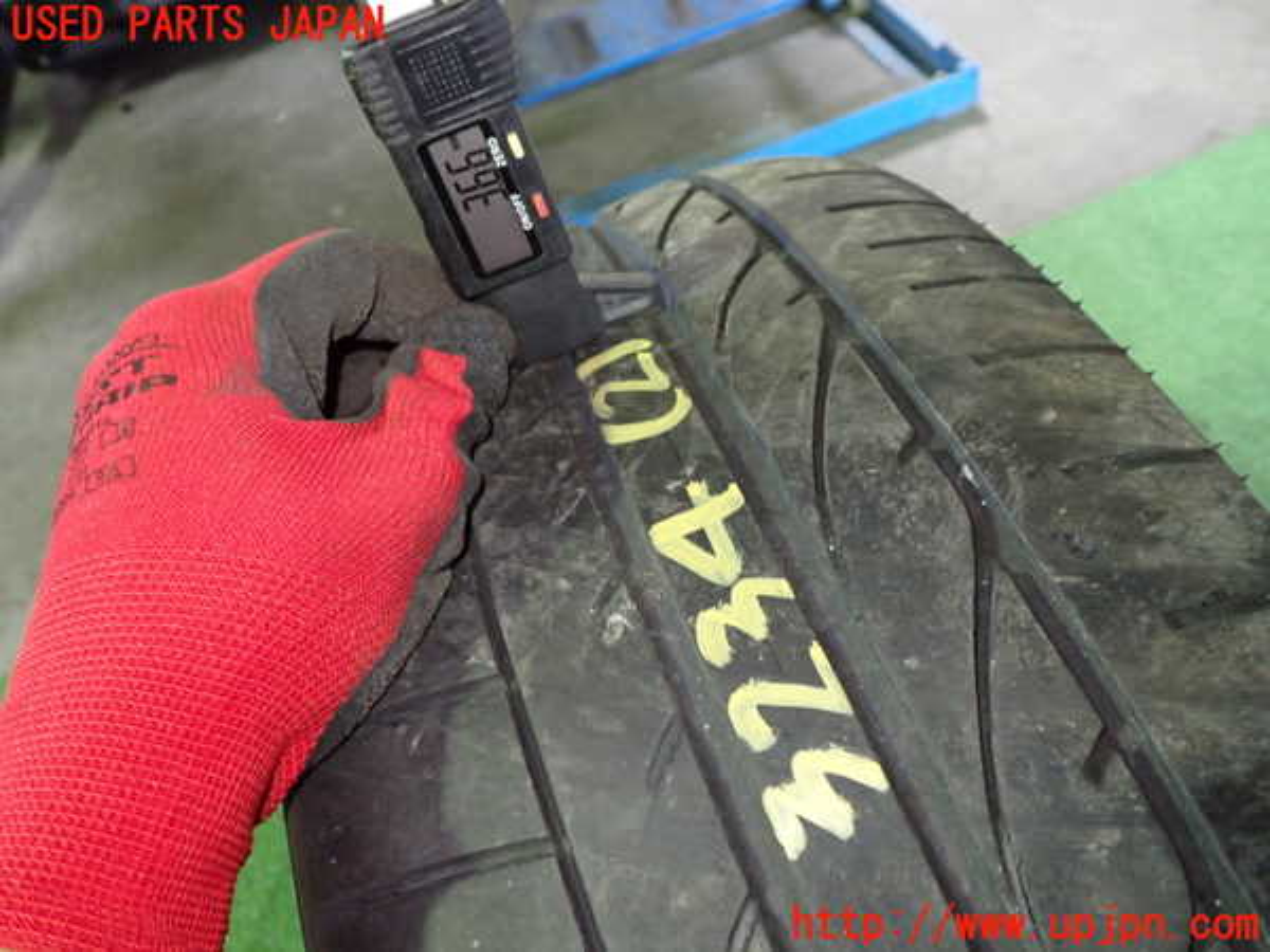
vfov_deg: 46.8
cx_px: 635
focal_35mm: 30
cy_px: 476
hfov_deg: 60.0
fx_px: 1101
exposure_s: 1/30
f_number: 2.3
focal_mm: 5.4
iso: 640
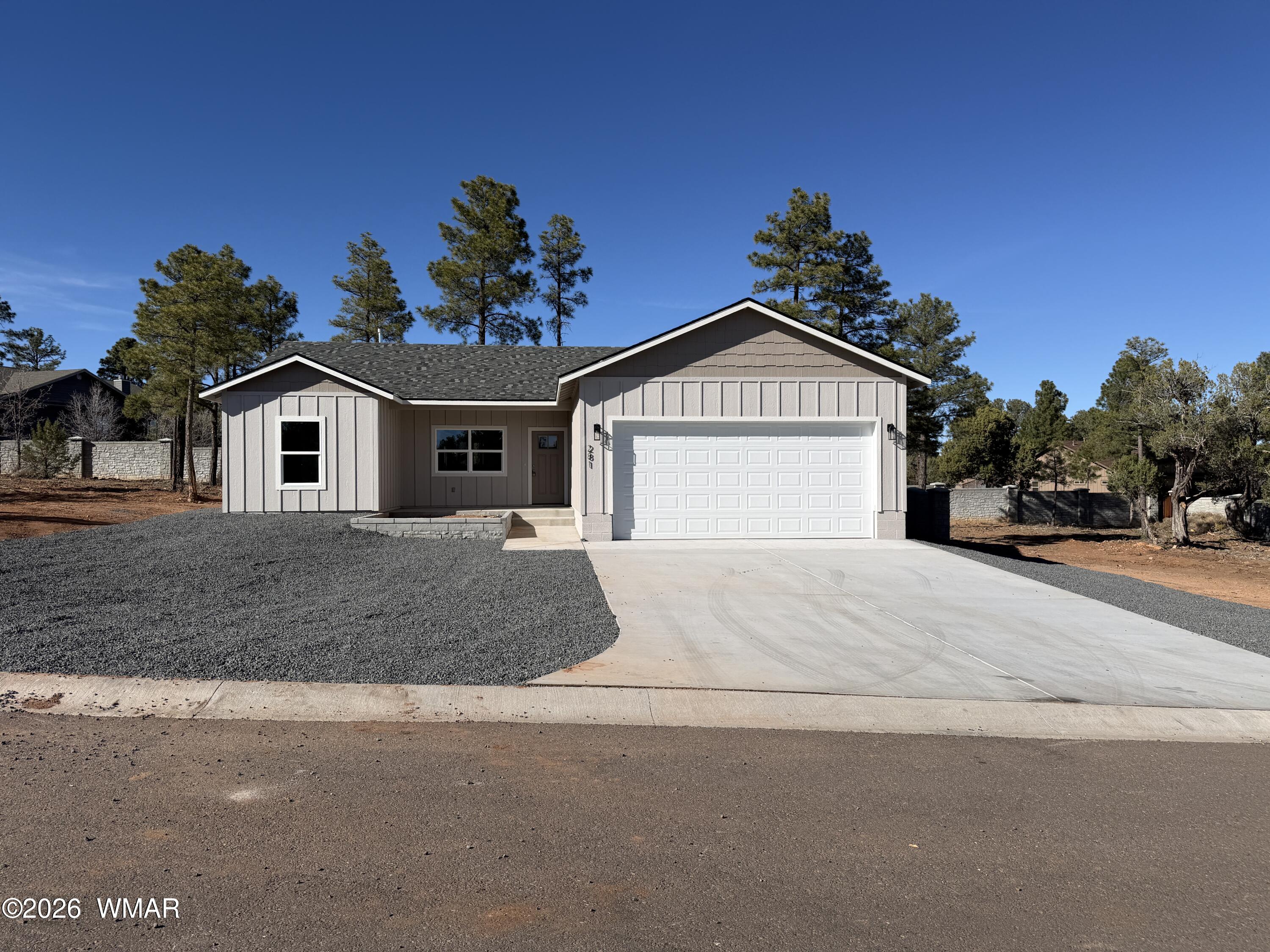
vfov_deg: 56.8
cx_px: 635
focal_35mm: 24
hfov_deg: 71.6
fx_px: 881
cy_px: 476
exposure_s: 1/6711
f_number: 1.78
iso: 80
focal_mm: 6.76
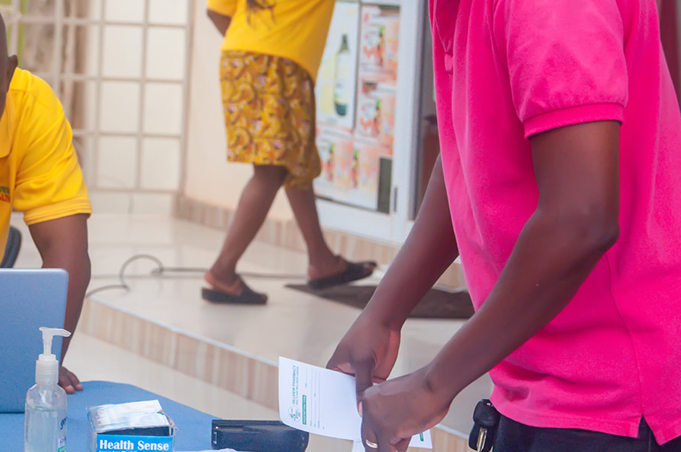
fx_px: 2929
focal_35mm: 155
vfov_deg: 8.8
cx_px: 166
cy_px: 61
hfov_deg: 13.2
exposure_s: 1/250
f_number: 5
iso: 400
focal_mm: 58
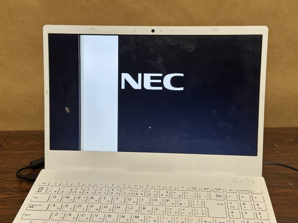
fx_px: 413
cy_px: 112
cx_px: 149
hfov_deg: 39.7
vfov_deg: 30.3
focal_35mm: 48
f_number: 1.78
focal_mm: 6.86
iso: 100
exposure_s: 1/50
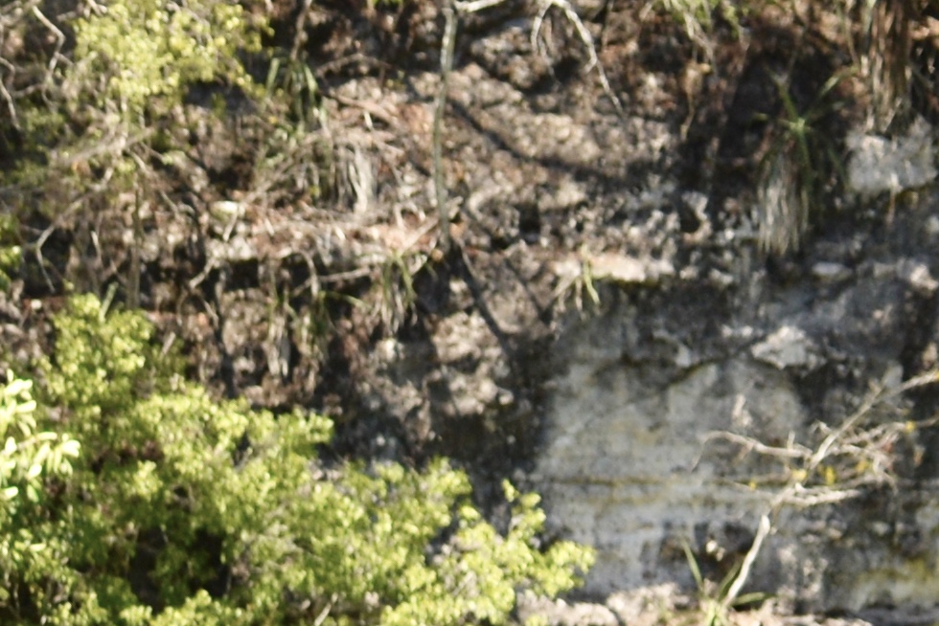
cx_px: -1587
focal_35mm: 307
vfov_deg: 4.5
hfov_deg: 6.3
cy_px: 950
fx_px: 8009
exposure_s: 1/2000
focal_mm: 50
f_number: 1.8
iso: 400
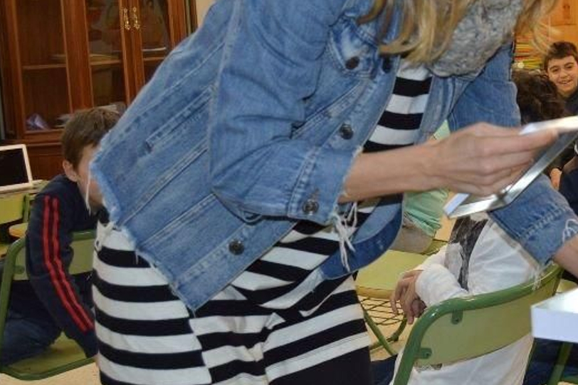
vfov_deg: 20.7
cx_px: 564
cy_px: 91
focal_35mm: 65
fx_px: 1043
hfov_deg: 29.2
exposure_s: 1/100
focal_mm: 22
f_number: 4
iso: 400
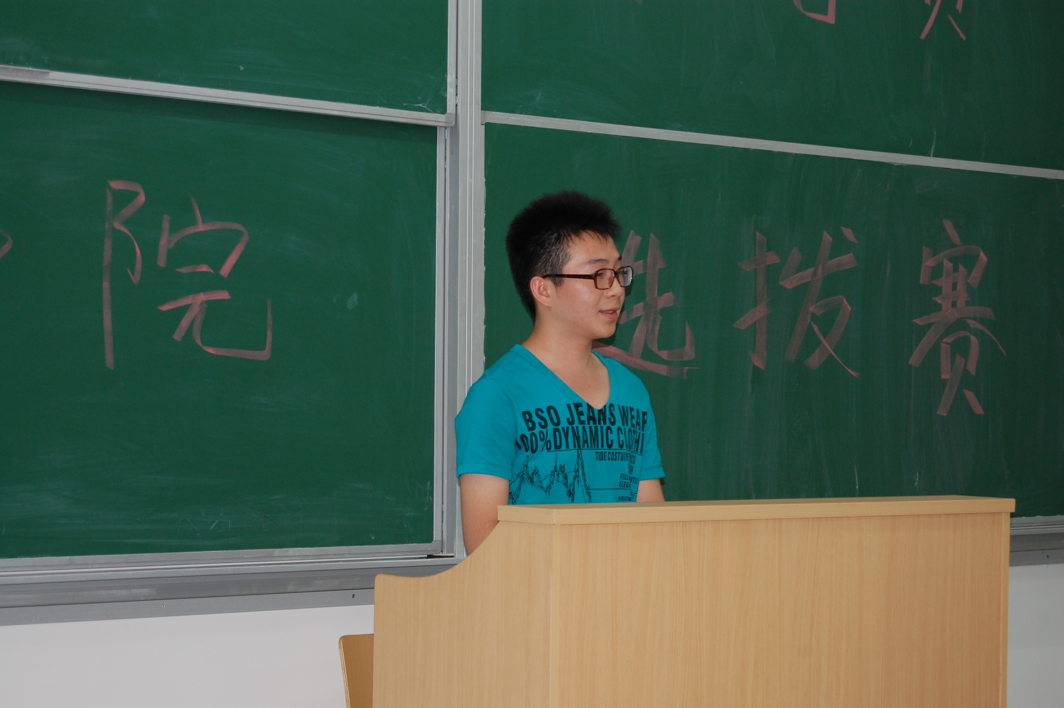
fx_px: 2436
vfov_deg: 16.5
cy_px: 354
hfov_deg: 24.6
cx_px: 532
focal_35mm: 82
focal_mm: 55
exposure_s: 1/60
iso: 400
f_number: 5.6
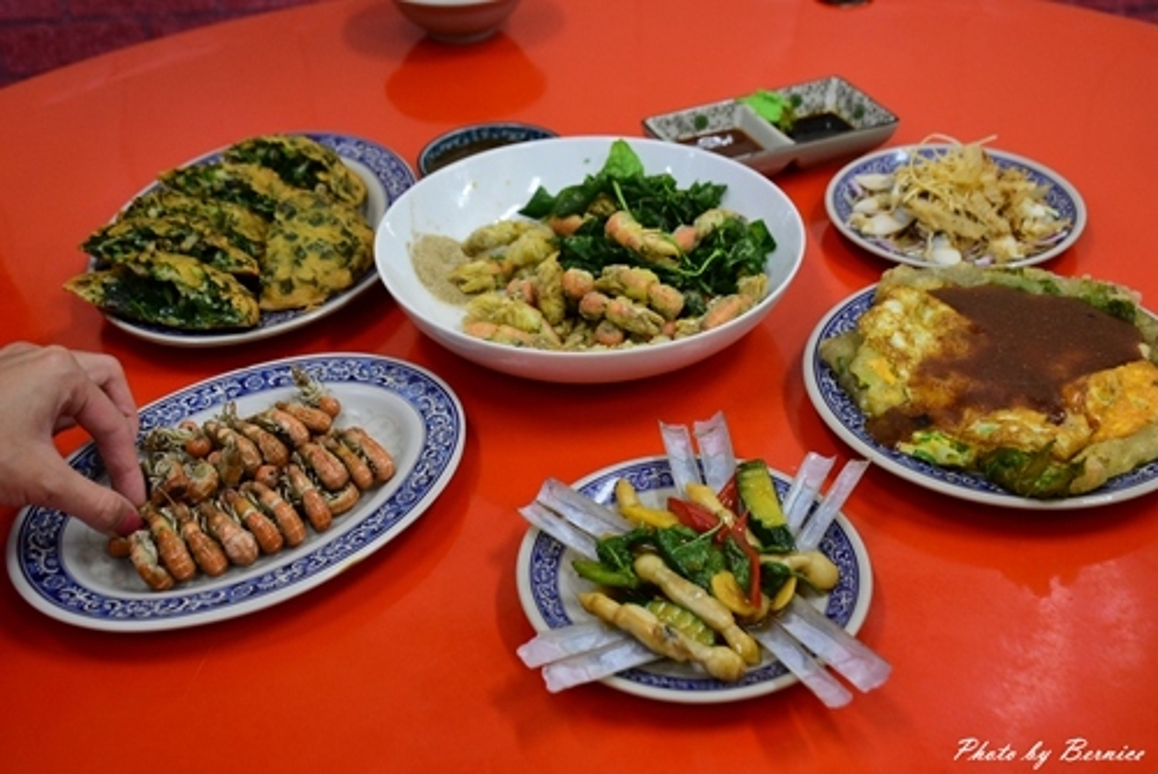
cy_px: 387
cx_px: 579
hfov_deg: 43.6
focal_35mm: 45
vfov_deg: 29.9
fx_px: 1448
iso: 1250
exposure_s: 1/50
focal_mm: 30
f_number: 5.6
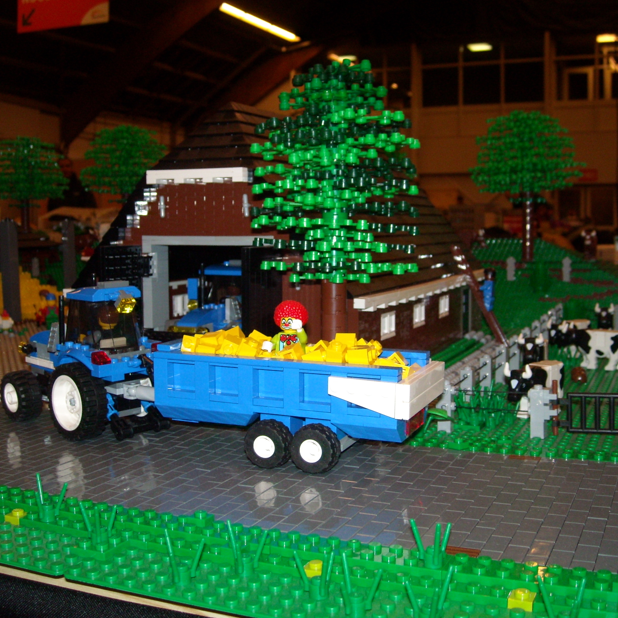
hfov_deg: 40.0
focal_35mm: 42
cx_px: 305
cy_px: 312
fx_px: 848
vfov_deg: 40.0
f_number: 2.8
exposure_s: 1/60
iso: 200
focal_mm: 5.7
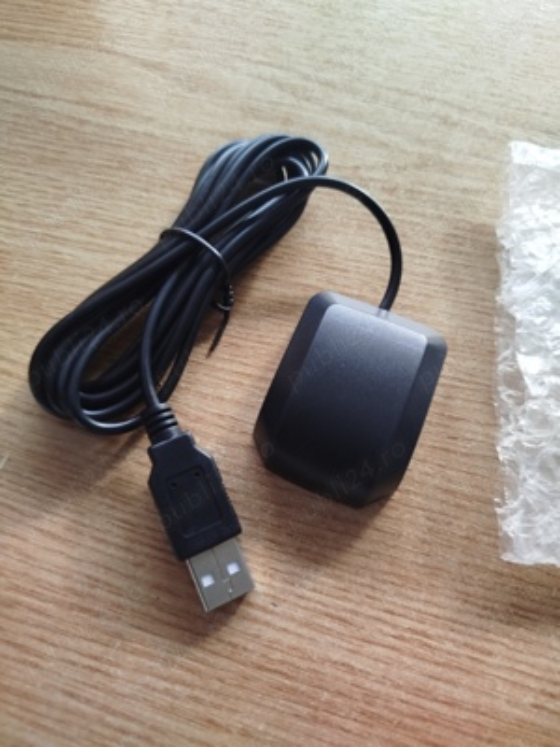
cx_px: 280
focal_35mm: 24
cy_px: 374
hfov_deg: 56.8
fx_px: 518
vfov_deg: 71.6
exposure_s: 1/25
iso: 500
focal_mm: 5.31
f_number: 1.7
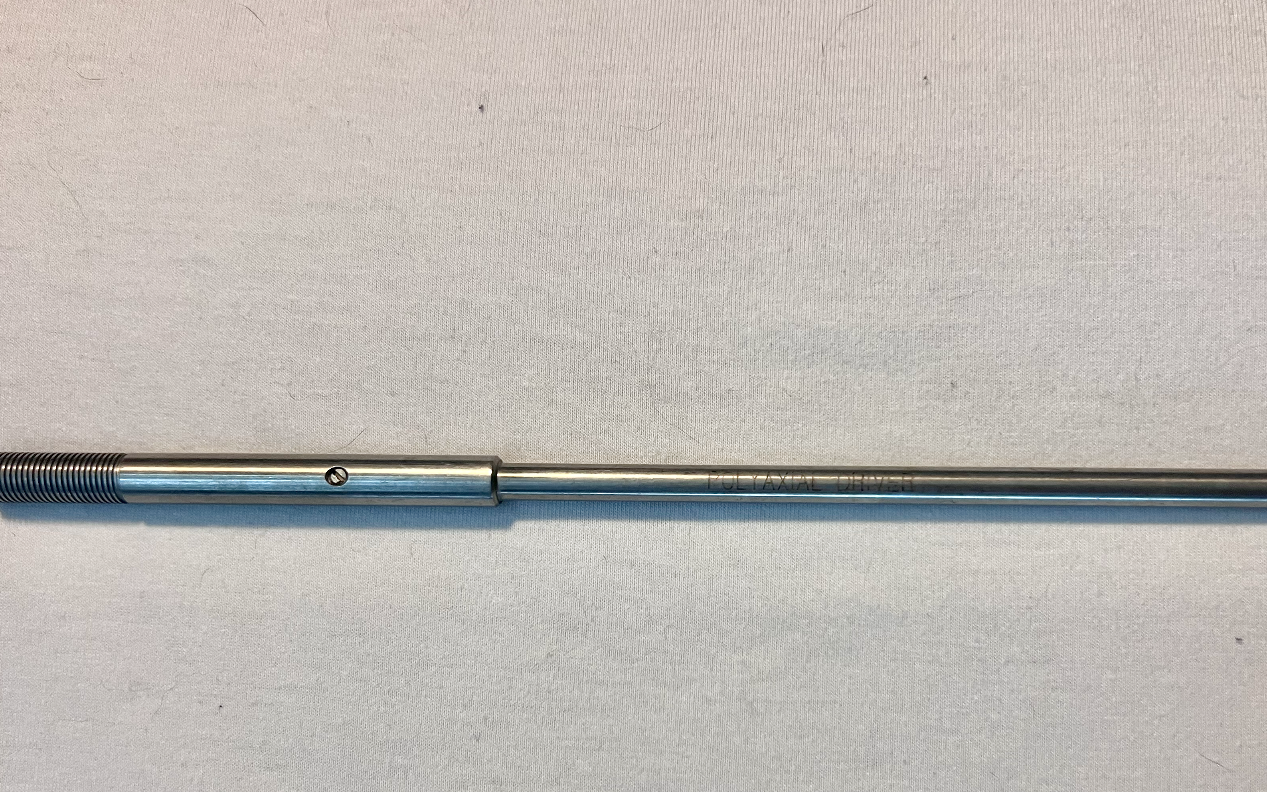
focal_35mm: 35
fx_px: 1208
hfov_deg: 55.3
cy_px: 525
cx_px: 686
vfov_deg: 35.9
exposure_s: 1/60
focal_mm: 5.7
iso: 100
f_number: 1.5
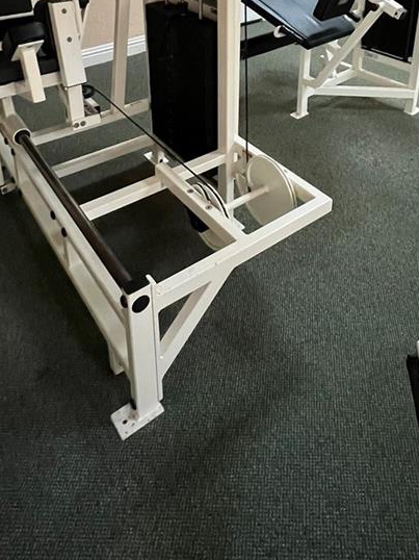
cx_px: 234
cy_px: 53
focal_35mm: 29
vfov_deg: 53.7
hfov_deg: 48.1
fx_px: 468
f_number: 1.8
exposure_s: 1/60
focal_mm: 1.57
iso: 640
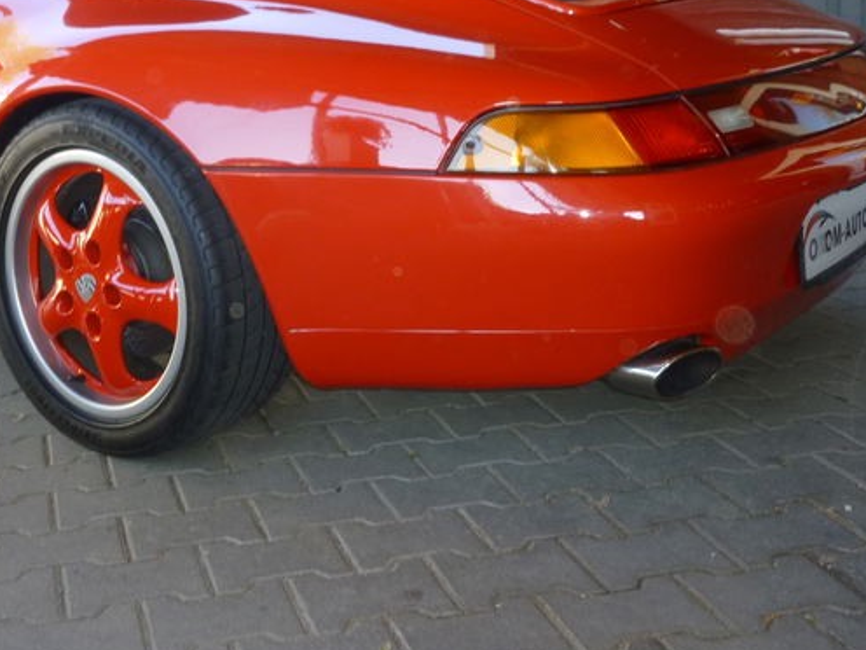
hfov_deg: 38.8
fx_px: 1201
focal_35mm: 48
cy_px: 199
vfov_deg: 30.0
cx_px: 241
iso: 100
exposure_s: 1/30
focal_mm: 5.5
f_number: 3.6
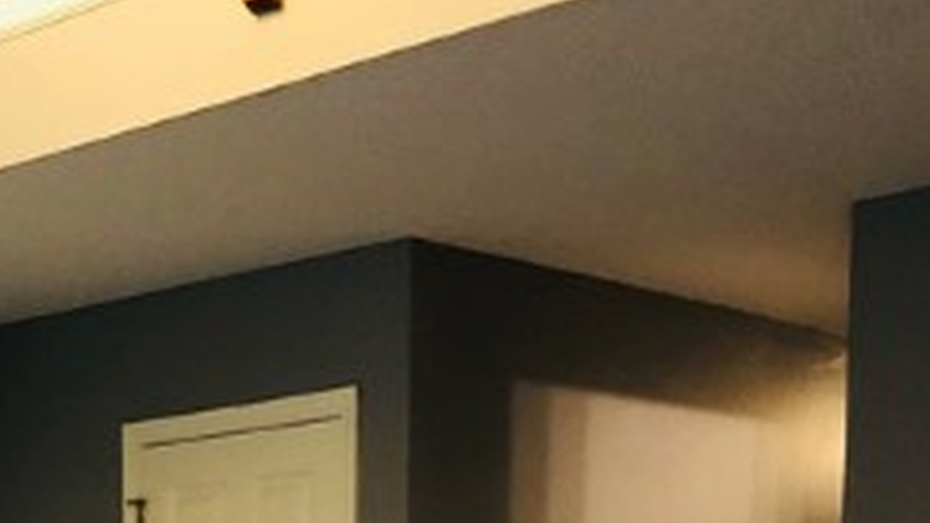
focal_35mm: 97
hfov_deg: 21.9
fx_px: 2391
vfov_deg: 11.0
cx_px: 288
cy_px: 1161
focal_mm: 3.99
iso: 100
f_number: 1.8
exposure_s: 1/15
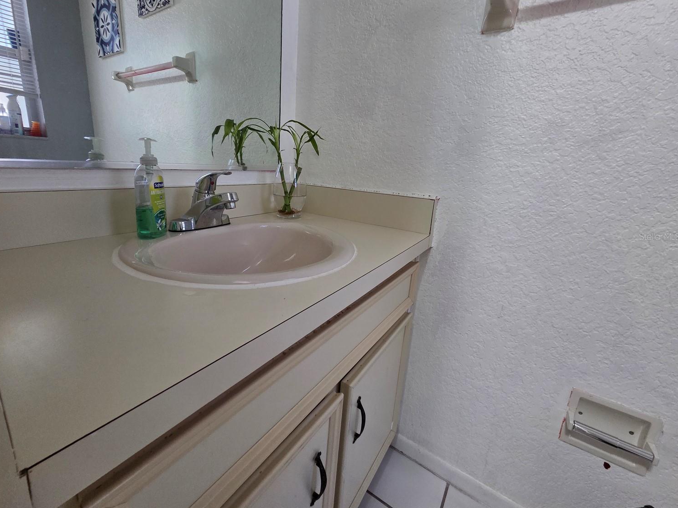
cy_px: 236
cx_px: 317
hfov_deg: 101.9
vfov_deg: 85.5
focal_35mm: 14
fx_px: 274
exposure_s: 1/60
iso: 320
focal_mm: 2.2
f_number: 2.2
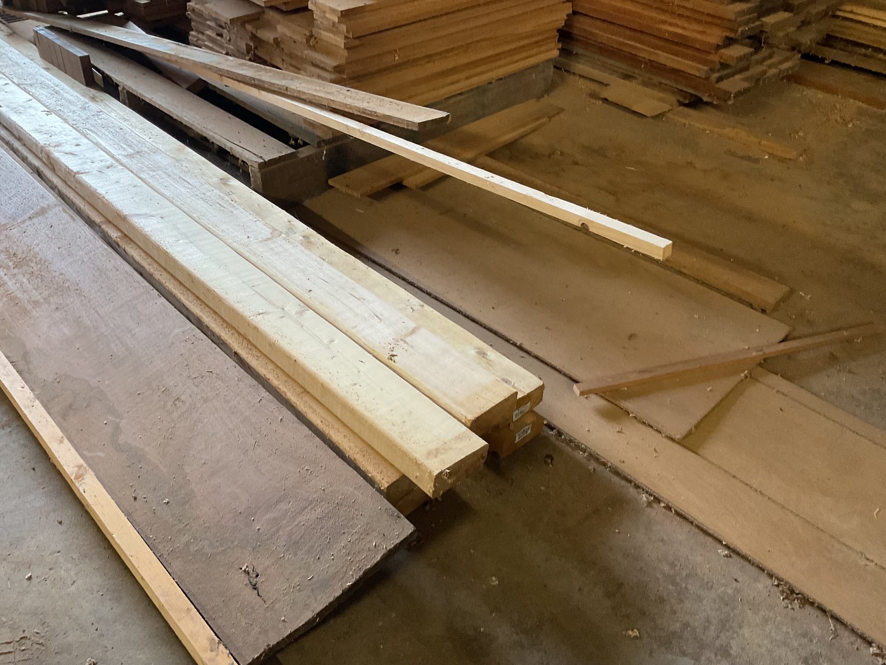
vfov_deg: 48.2
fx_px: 742
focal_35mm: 29
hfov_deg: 61.7
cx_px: 443
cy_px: 332
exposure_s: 1/60
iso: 250
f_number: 1.8
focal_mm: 3
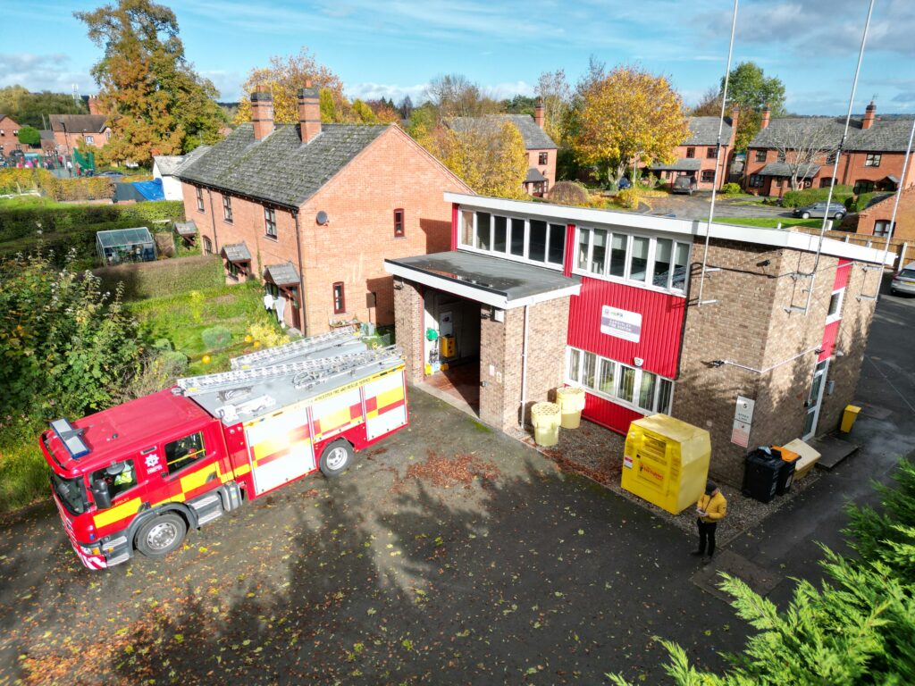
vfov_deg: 56.8
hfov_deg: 71.6
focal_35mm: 24
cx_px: 458
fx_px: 634
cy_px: 343
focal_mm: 6.72
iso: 110
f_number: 1.7
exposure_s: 1/2000
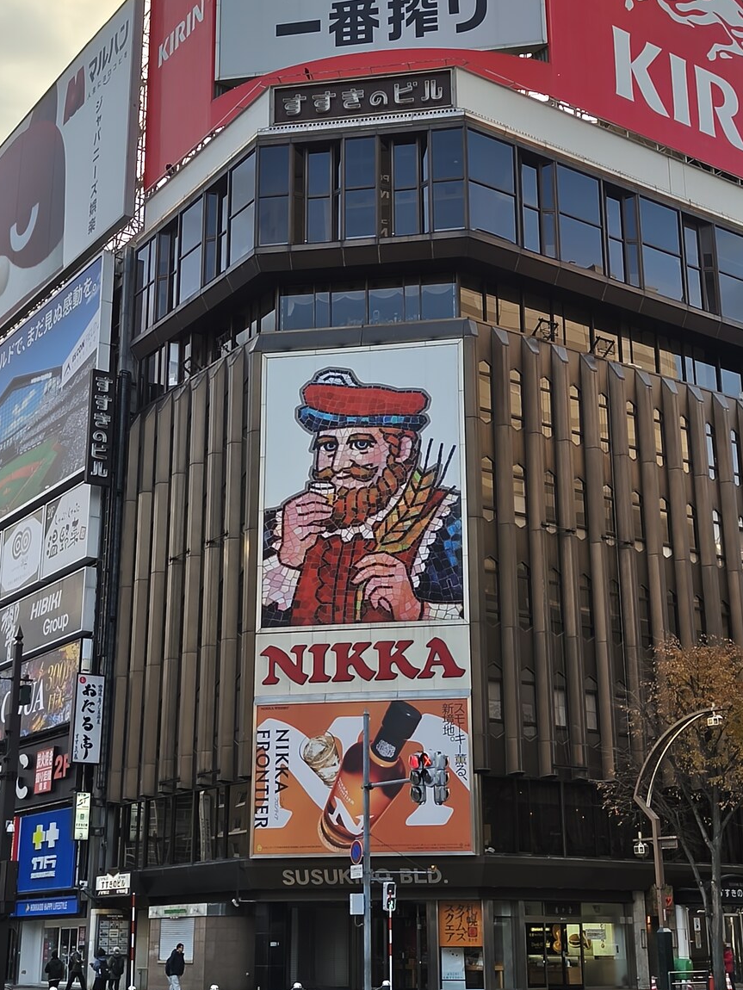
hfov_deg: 30.3
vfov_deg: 39.6
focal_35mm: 48
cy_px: 513
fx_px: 1373
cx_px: 366
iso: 80
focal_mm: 6.18
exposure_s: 1/120
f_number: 1.65
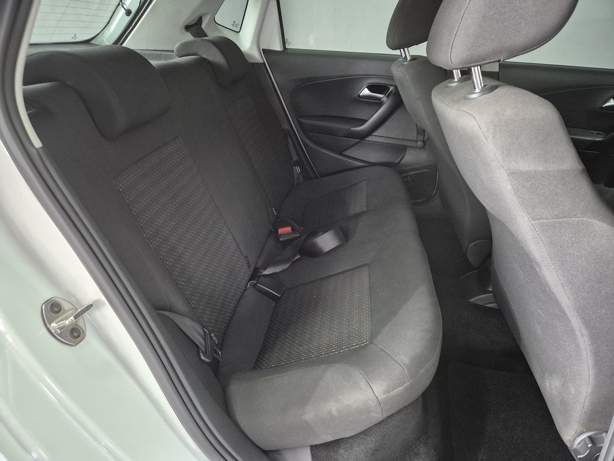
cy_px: 230
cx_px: 307
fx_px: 408
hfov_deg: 73.9
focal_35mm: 23
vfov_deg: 58.9
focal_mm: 5.4
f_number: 1.8
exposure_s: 1/33
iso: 1600
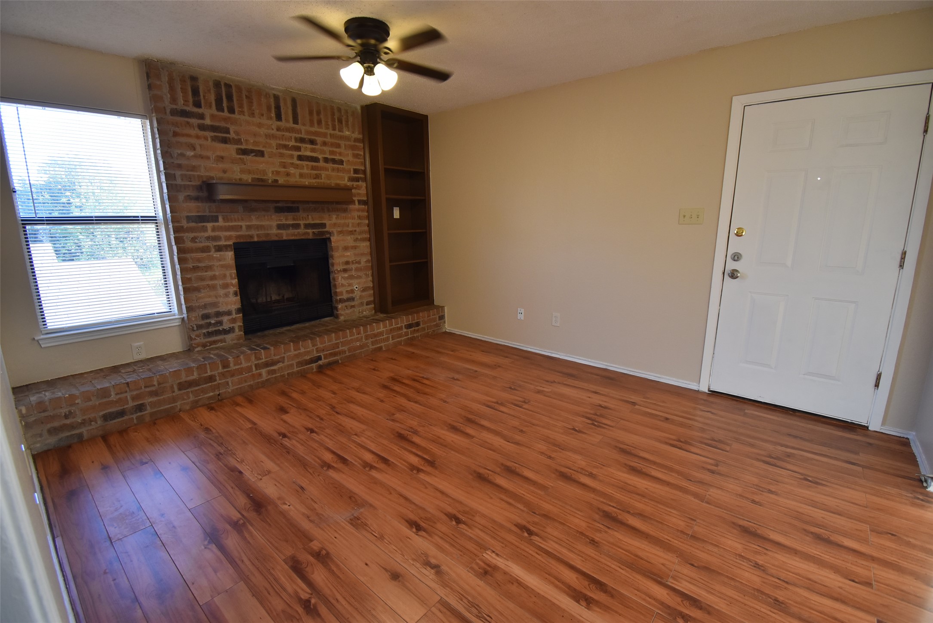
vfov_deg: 77.4
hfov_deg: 100.4
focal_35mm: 15
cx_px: 466
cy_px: 312
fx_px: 389
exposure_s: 1/60
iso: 500
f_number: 4.5
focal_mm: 10
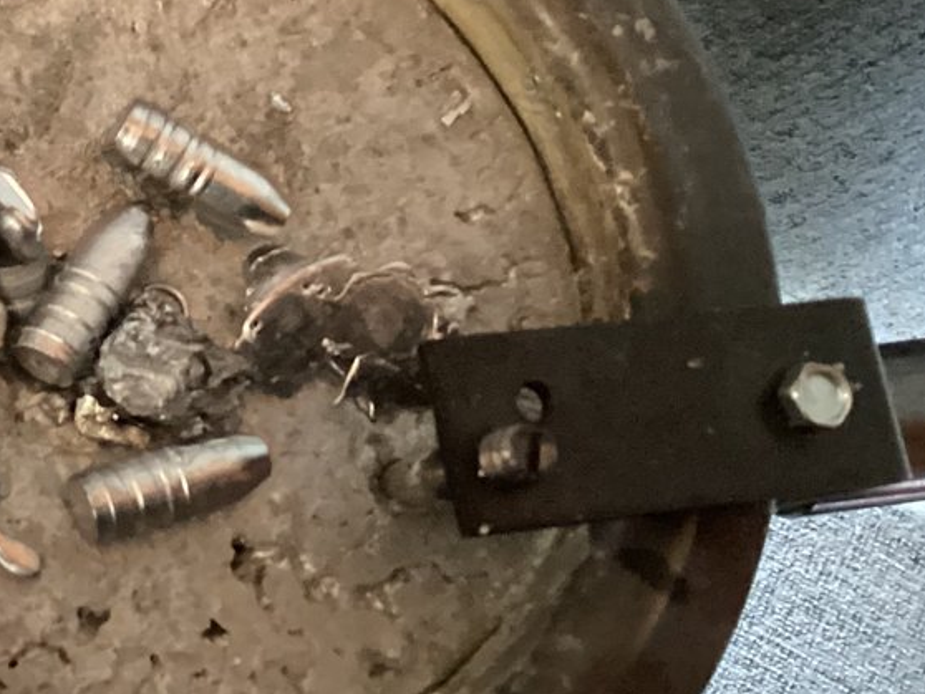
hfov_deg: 21.2
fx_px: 2246
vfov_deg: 17.3
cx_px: -263
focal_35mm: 84
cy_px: 77
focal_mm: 3.3
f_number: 2.4
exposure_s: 1/25
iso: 640
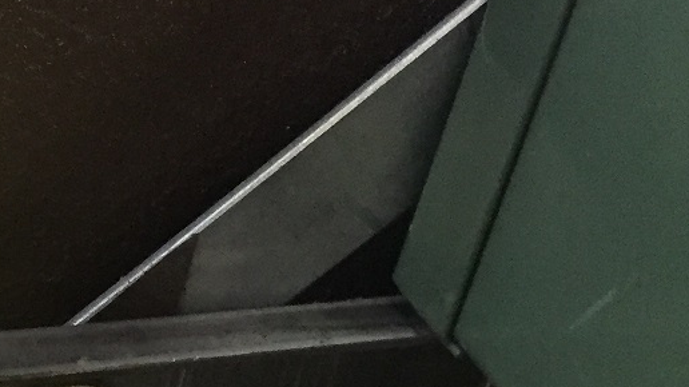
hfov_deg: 20.4
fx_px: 1827
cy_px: 674
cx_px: -68
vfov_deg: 11.3
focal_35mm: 100
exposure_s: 1/24
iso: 250
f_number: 2.2
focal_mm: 4.15
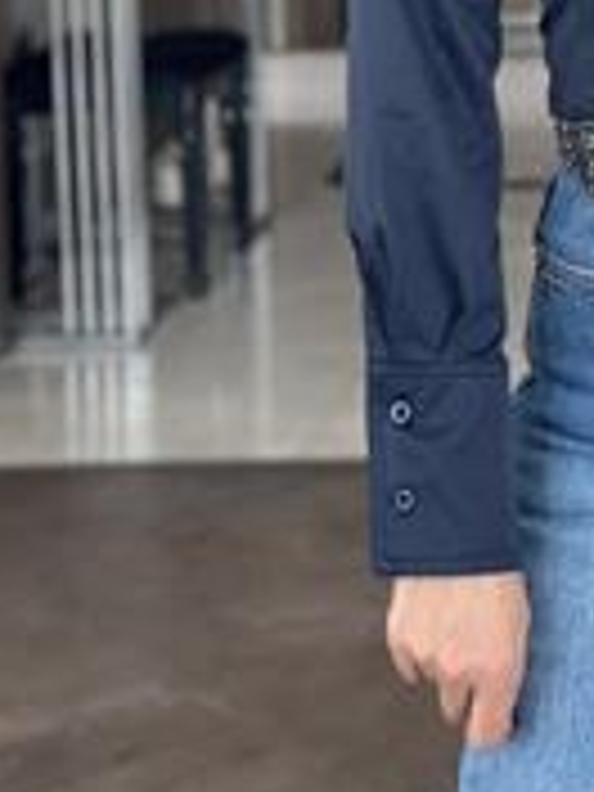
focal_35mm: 138
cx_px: 810
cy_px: -171
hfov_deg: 10.5
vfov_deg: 13.9
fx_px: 3157
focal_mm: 6.86
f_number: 1.78
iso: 125
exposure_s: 1/127
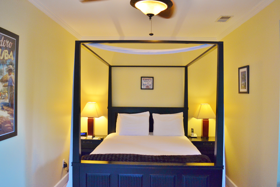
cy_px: 94
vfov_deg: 47.9
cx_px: 140
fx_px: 210
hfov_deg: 67.4
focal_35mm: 27
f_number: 3.5
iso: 1250
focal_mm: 18
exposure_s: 1/60
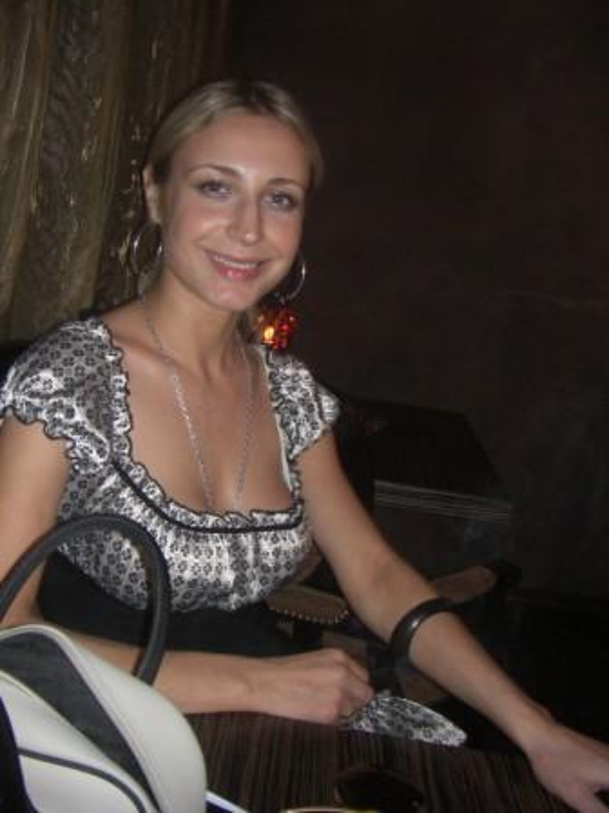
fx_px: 891
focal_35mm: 38
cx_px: 304
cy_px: 406
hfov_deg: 37.7
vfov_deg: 49.0
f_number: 3.4
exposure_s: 1/30
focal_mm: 6.3
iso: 200
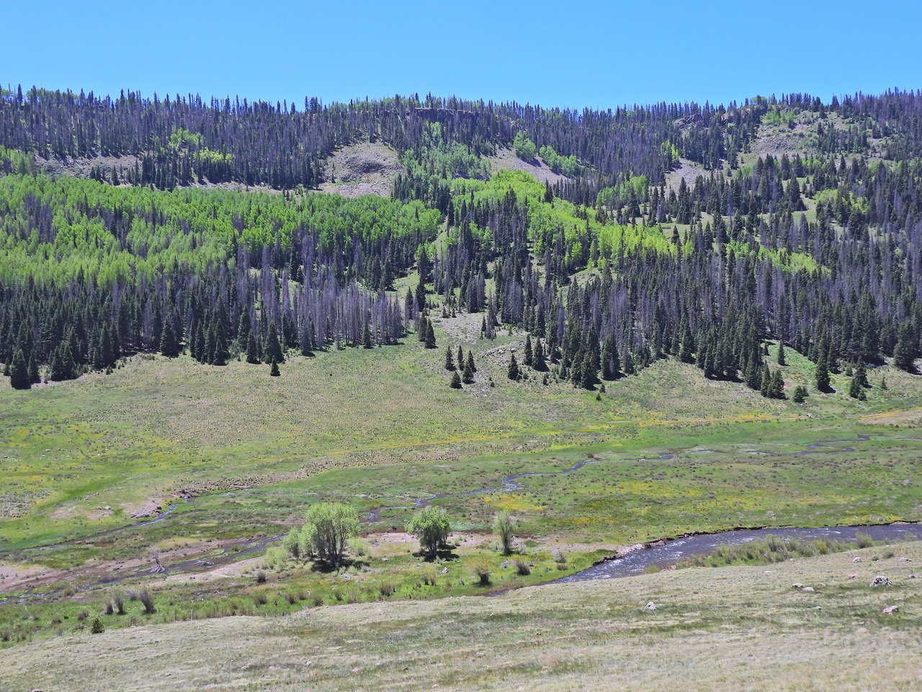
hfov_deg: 52.6
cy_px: 346
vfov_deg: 40.7
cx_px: 461
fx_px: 932
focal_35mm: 35
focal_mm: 6.2
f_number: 3.2
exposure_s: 1/1000
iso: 100
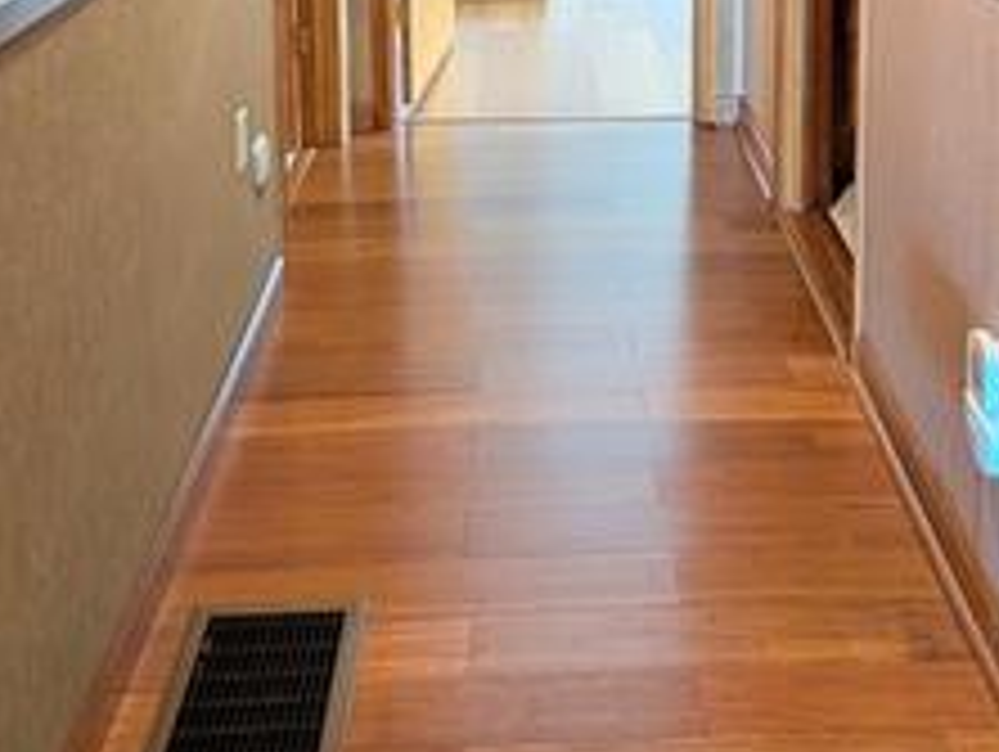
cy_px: -162
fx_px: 1329
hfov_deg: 41.0
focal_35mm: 46
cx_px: 612
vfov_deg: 27.6
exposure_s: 1/24
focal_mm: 2.23
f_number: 1.95
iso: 158
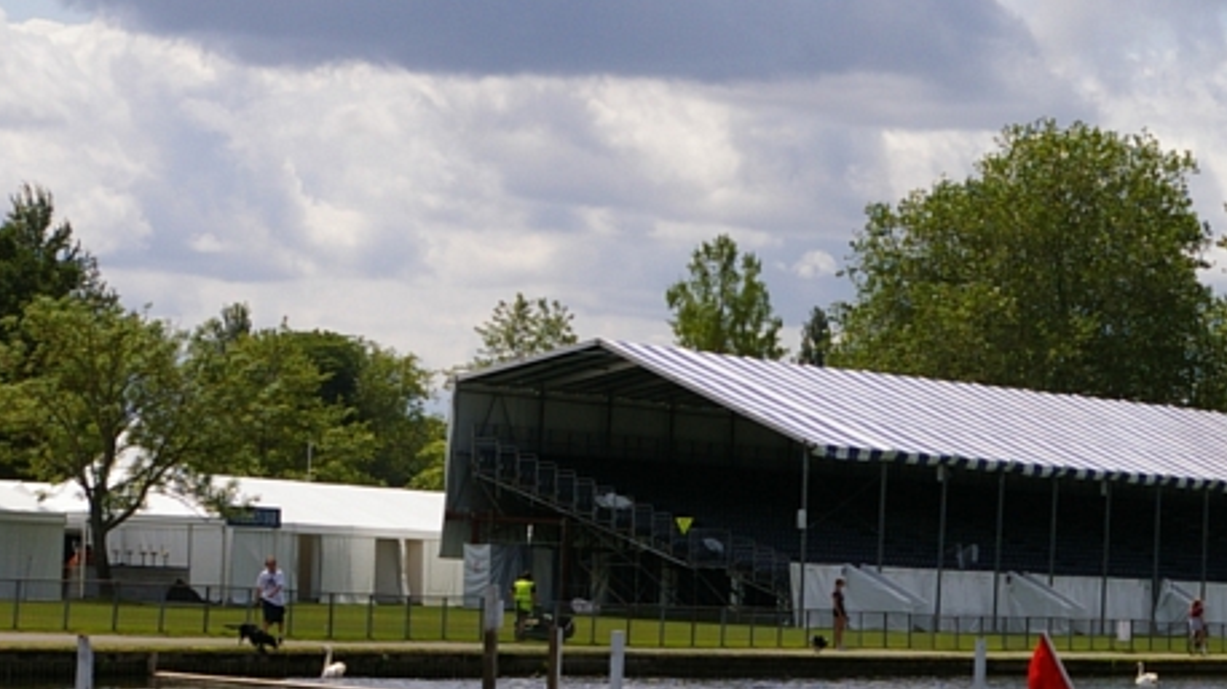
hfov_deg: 11.0
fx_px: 6281
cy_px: 594
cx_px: 1275
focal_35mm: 193
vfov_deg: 6.3
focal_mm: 55
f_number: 11
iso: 200
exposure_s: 1/350
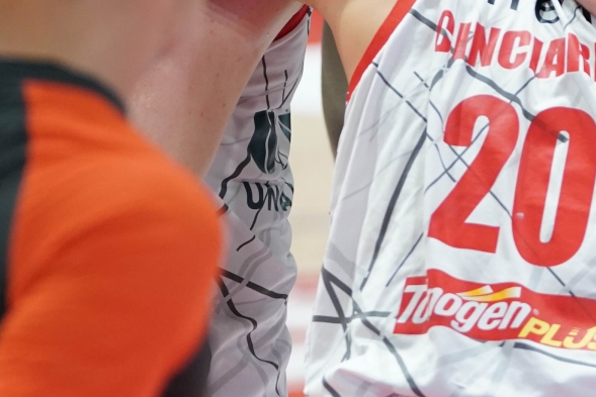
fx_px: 6425
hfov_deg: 5.3
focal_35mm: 388
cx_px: 776
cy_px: -61
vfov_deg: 3.5
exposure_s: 1/1250
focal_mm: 127
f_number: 3.2
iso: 3200
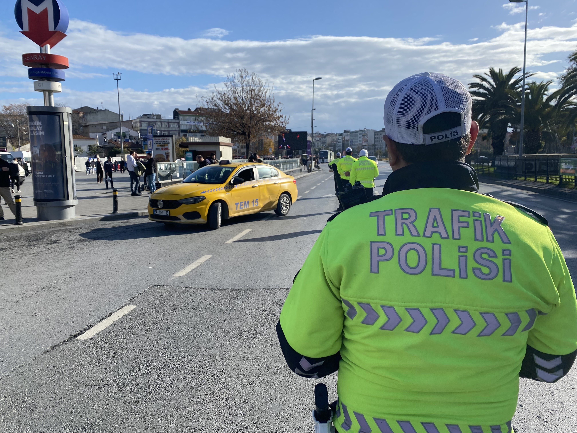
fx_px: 433
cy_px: 216
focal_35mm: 26
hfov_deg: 67.3
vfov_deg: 53.1
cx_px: 288
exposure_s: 1/3300
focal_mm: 4.25
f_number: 1.8
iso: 32
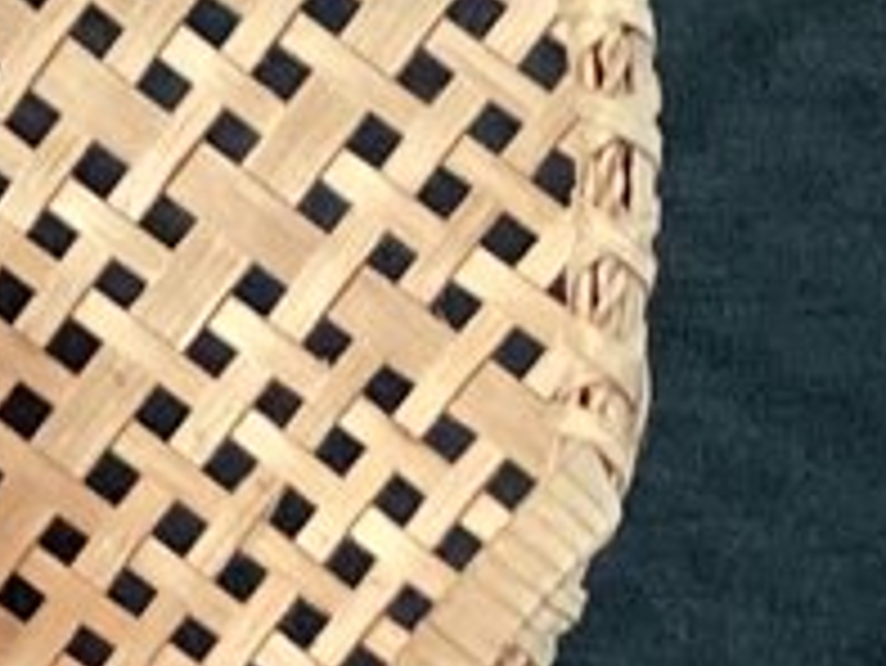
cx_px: -614
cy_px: 1069
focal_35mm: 238
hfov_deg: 8.1
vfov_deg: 6.2
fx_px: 6095
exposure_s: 1/40
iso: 320
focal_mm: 3.3
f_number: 2.4
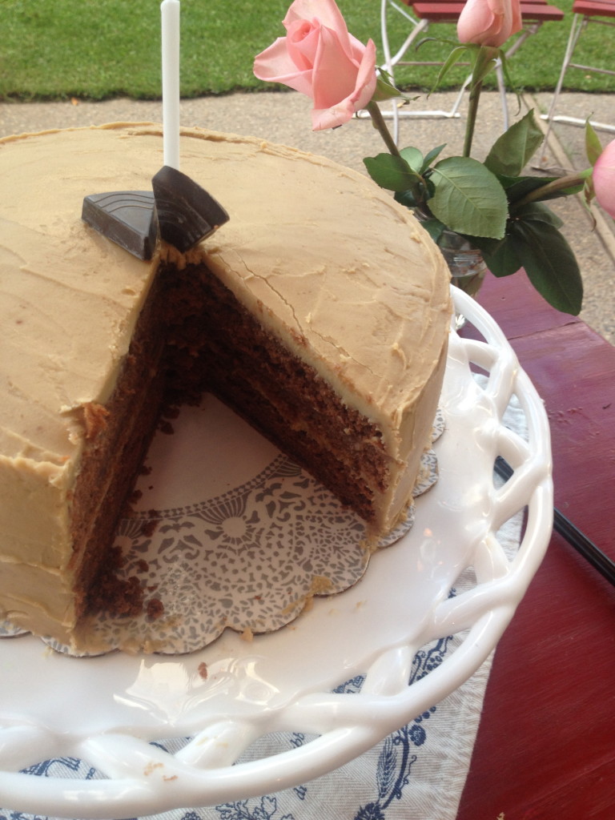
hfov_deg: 40.7
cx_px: 308
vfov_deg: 52.6
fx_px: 829
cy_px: 410
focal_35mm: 35
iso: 50
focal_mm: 4.28
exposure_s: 1/24
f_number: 2.4
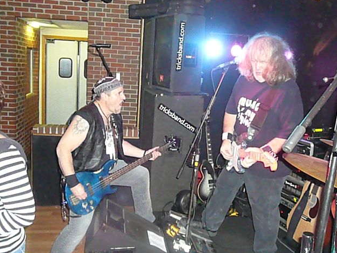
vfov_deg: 39.7
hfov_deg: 51.3
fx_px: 351
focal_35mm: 36
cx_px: 172
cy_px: 128
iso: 1600
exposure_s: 1/30
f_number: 2.8
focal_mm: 5.2
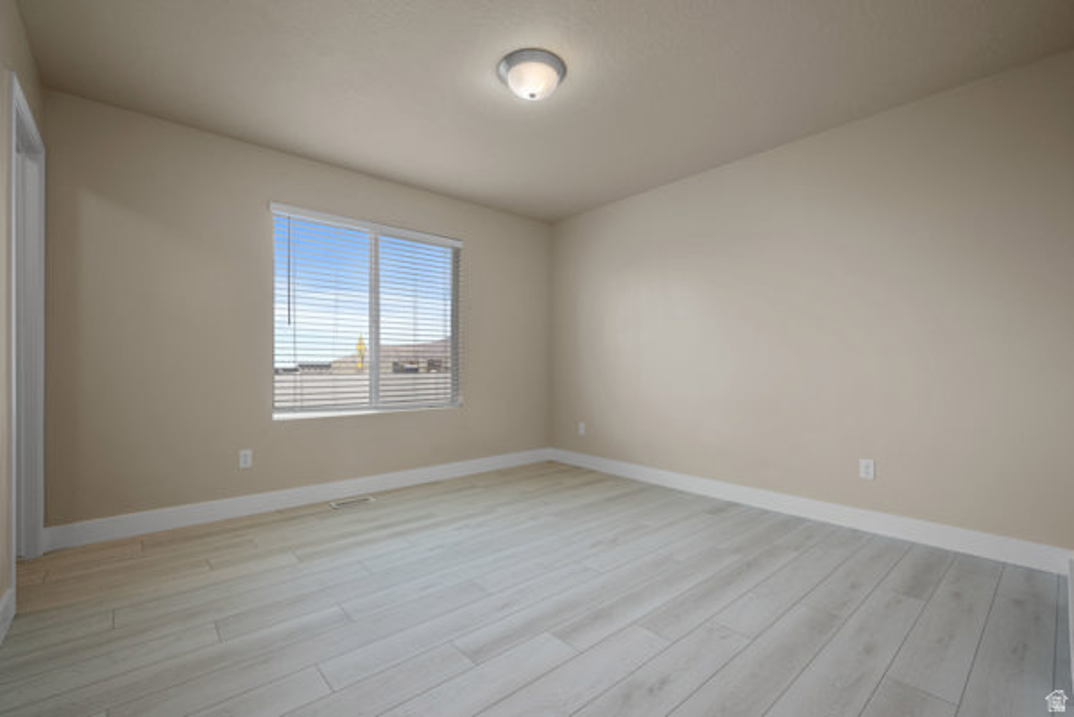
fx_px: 463
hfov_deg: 98.5
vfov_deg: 75.6
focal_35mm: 16
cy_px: 358
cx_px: 537
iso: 500
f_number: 8
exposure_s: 1/6
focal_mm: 15.5
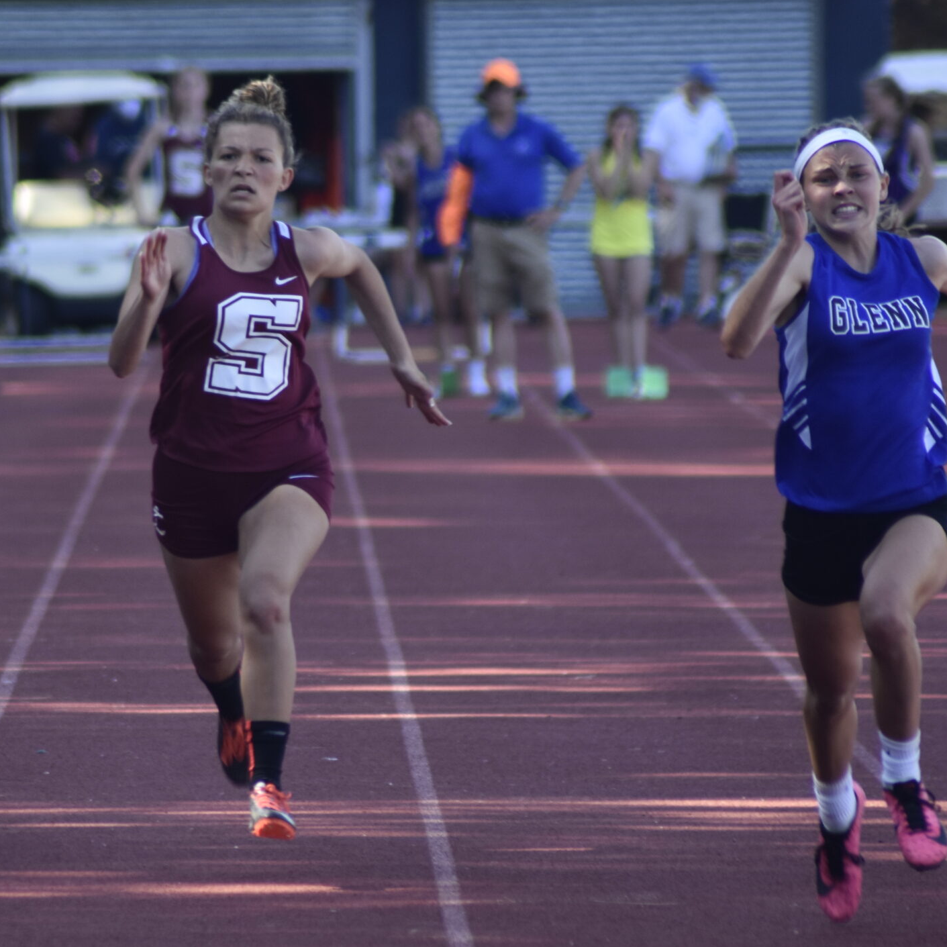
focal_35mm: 694
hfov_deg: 2.5
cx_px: 223
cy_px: 529
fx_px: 21480
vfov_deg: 2.5
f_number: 5.6
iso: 400
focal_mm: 300
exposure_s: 1/400
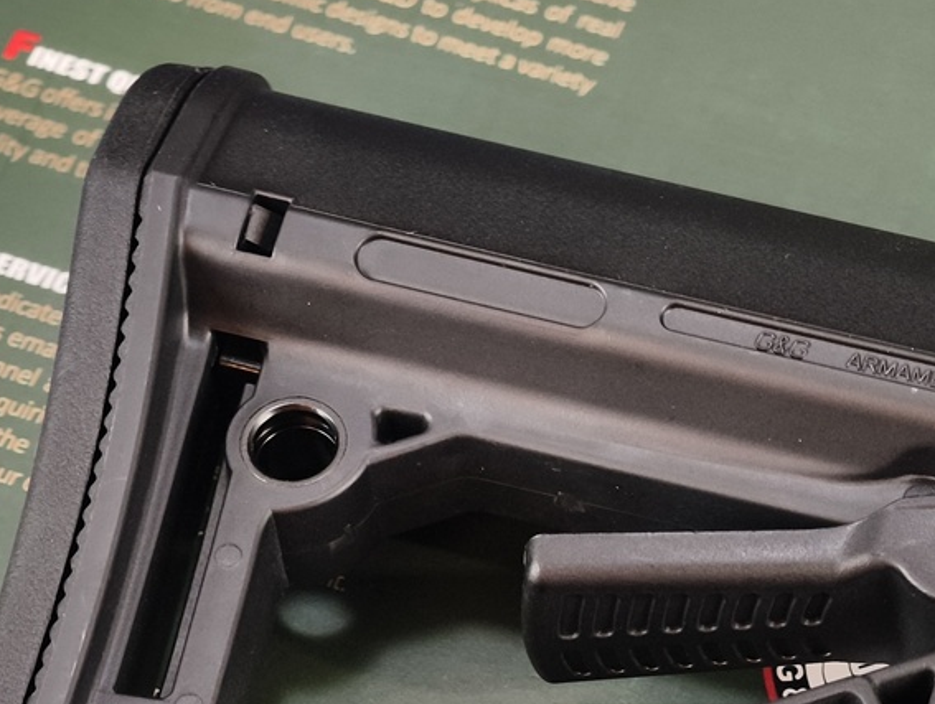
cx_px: 726
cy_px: 590
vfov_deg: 8.3
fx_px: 4869
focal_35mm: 180
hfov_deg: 10.9
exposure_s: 1/20
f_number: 2.67
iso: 1030
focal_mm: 22.48
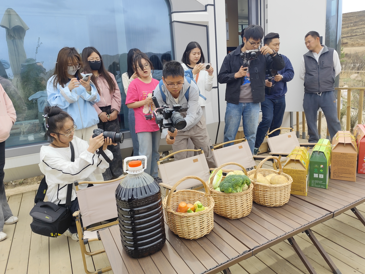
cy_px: 136
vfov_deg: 56.8
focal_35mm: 24
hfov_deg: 71.6
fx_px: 253
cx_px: 189
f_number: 1.65
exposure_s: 1/520
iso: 50
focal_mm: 6.19
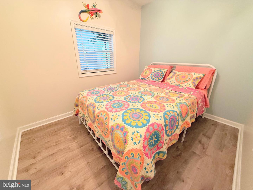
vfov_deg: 85.7
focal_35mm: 14
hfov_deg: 102.1
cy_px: 95
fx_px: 102
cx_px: 126
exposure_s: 1/60
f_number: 2.2
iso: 320
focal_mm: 2.22
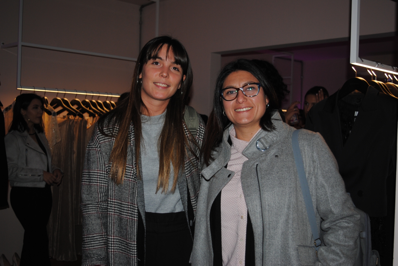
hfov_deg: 43.6
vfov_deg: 29.9
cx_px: 199
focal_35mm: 45
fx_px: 498
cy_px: 133
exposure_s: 1/60
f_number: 4.2
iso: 200
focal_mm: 30
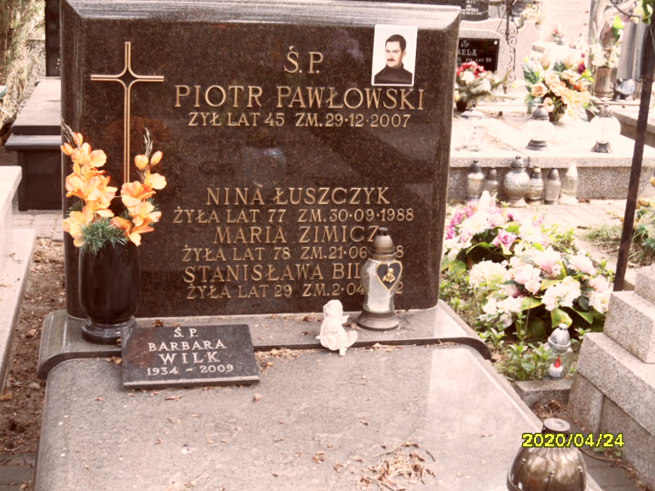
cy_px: 246
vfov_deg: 29.1
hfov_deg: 38.2
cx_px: 328
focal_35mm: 50
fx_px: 946
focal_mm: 8.2
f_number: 3.8
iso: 100
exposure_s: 1/60
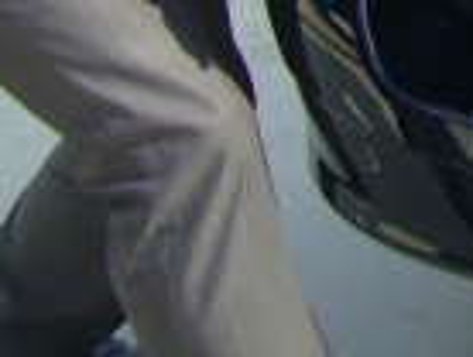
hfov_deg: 10.3
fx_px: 2409
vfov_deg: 7.9
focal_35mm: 176
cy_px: -439
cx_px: 960
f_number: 2.8
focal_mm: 7.9
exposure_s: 1/400
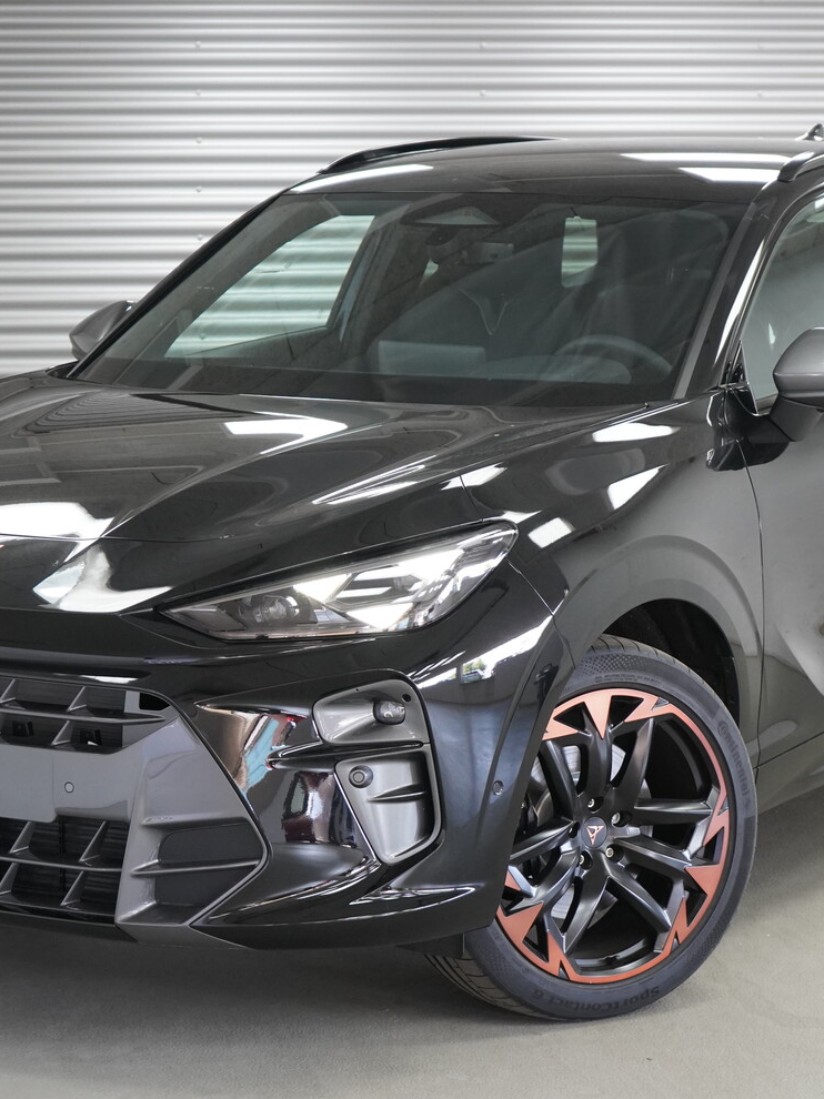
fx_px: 3239
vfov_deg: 19.3
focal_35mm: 102
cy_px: 546
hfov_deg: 14.5
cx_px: 456
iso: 3200
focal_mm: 70
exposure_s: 1/160
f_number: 5.6
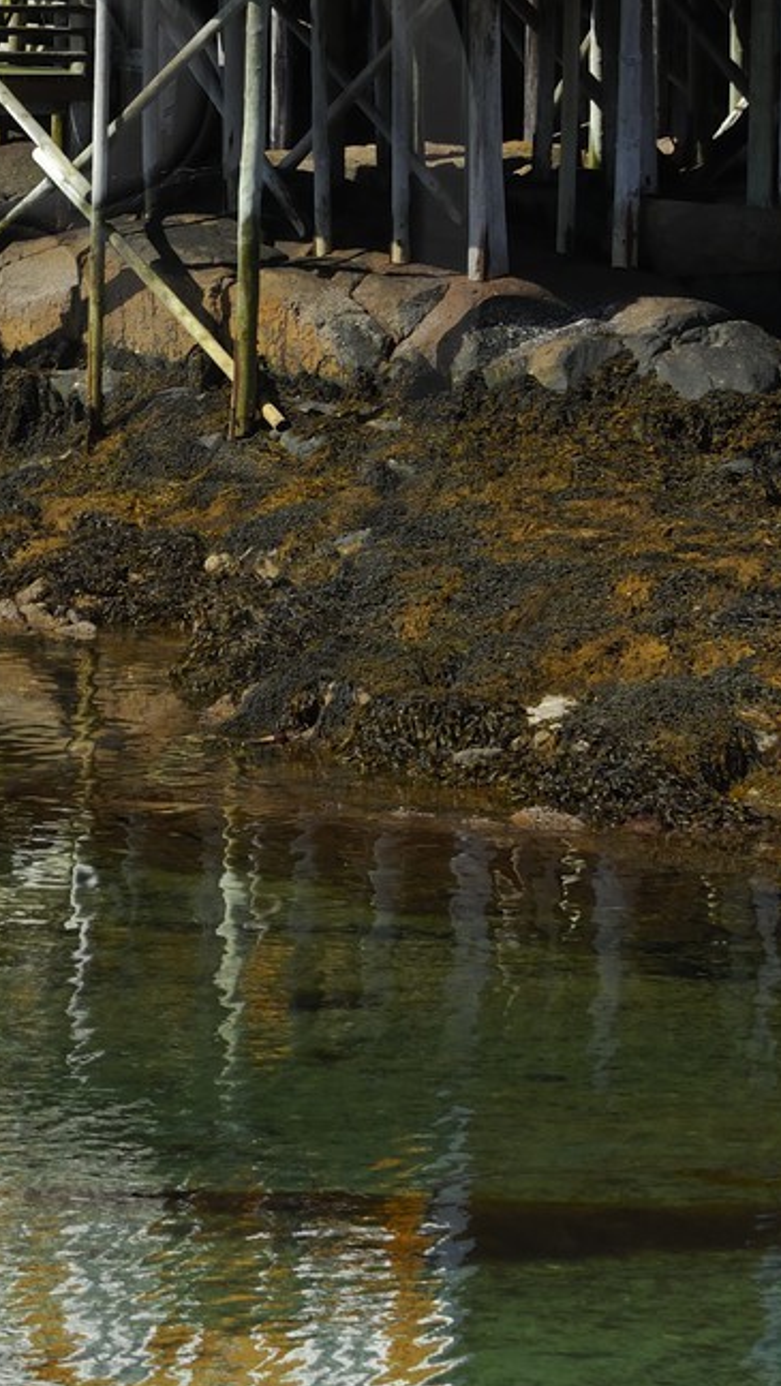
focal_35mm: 302
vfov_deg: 7.1
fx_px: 11107
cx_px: -175
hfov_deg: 4.0
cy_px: 222
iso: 100
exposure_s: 1/320
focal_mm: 78
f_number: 7.1
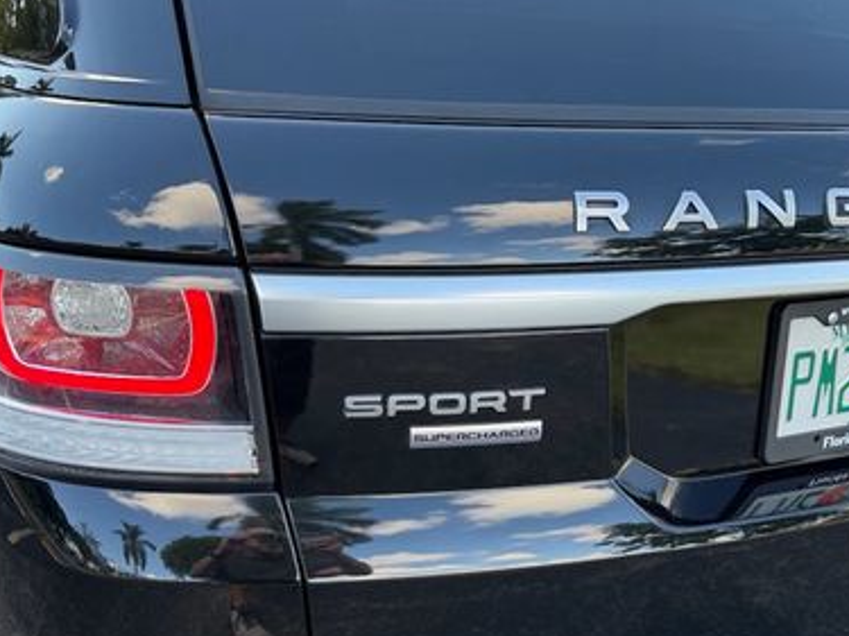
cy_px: 487
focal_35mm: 41
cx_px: 446
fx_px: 1005
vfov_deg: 34.3
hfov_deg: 45.8
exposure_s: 1/323
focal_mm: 6.76
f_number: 1.78
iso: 100
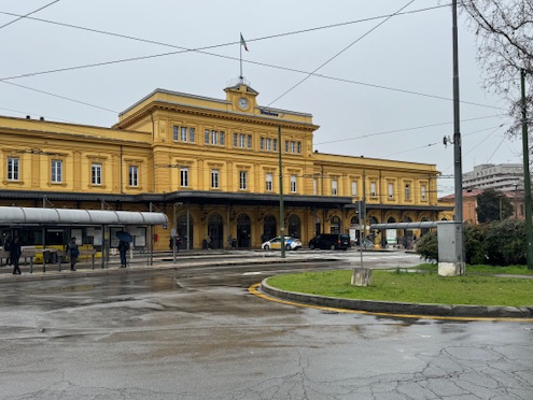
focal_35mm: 31
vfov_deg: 45.5
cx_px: 252
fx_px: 478
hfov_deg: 58.3
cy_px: 214
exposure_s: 1/1678
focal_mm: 6.86
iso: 80
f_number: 1.78
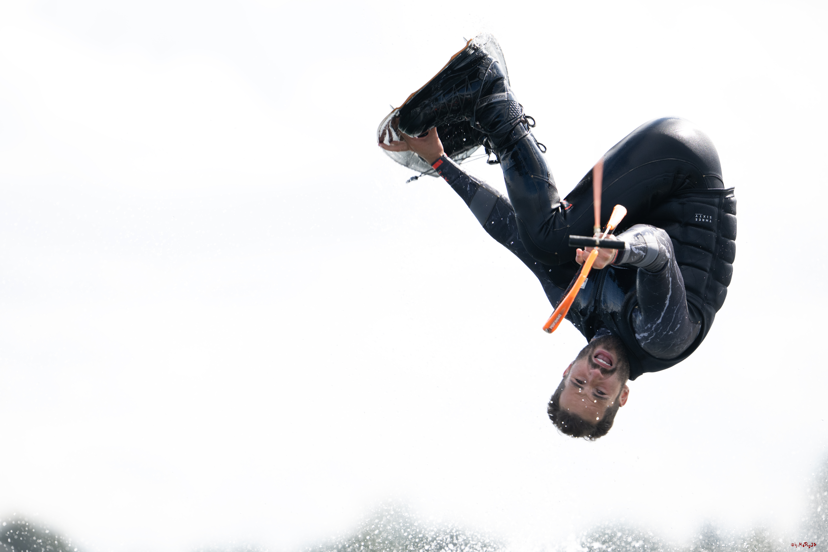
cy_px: 276
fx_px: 9199
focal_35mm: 400
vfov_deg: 3.4
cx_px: 414
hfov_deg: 5.2
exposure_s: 1/1600
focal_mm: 400
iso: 320
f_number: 4
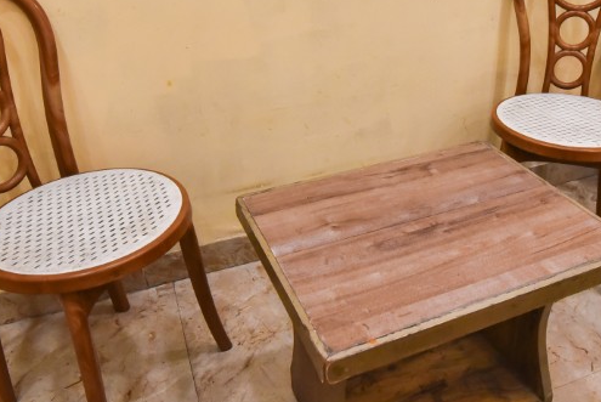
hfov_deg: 53.9
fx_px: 585
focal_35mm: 35
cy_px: 150
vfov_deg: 37.7
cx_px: 367
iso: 2500
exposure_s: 1/50
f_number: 8
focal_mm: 16
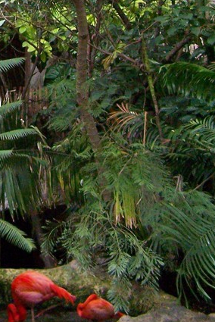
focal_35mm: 119
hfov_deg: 11.1
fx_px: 1064
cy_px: -93
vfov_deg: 16.3
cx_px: -112
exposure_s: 1/160
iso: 400
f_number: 2.8
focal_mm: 6.3
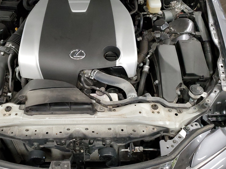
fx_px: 235
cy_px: 84
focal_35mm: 36
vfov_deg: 39.7
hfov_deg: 50.9
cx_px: 86
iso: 403
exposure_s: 1/60.2
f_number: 1.5
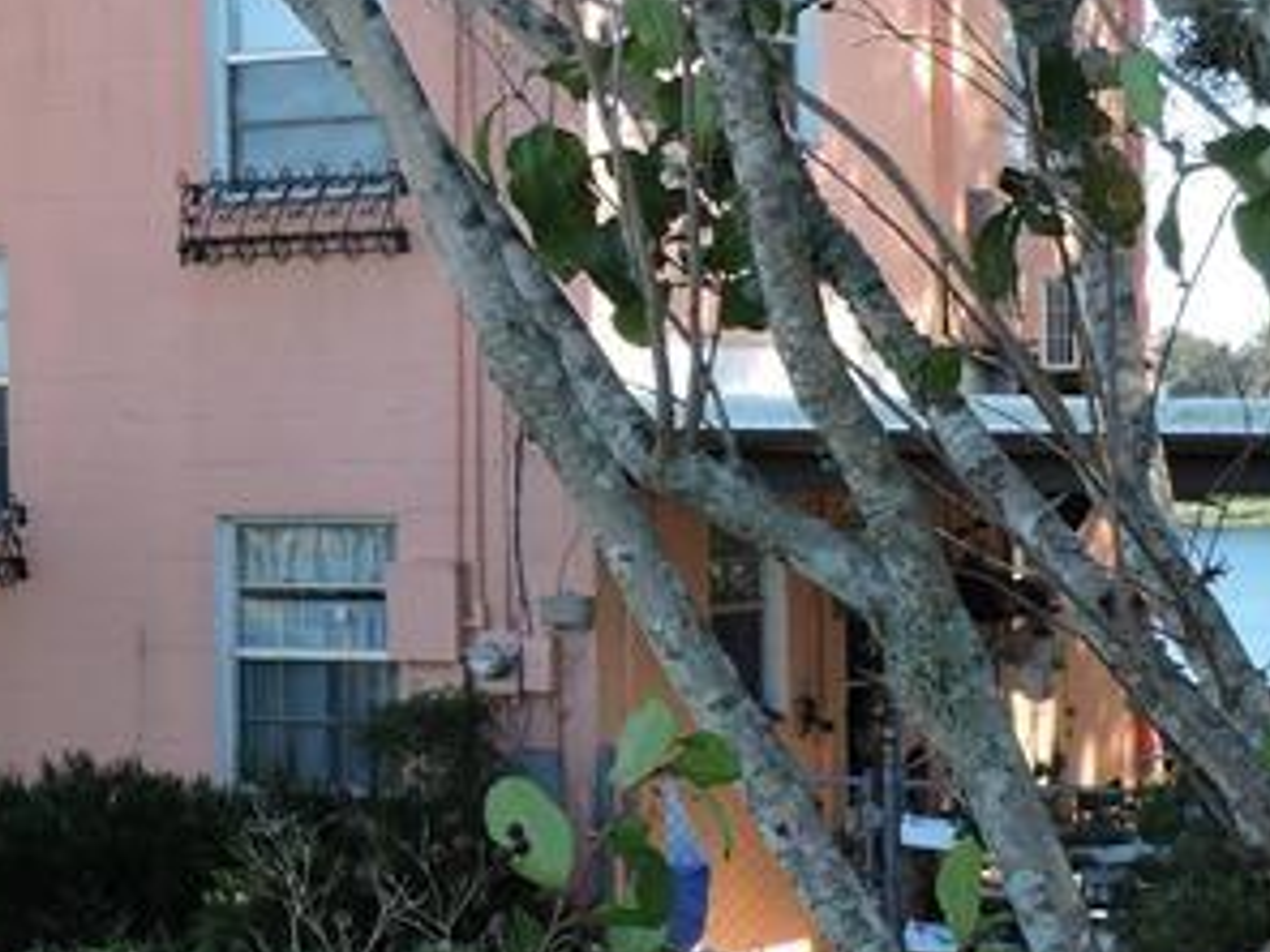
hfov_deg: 16.6
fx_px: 4182
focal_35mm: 114
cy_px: 390
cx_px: -197
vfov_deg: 13.0
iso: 100
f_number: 3.2
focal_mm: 5.9
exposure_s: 1/250
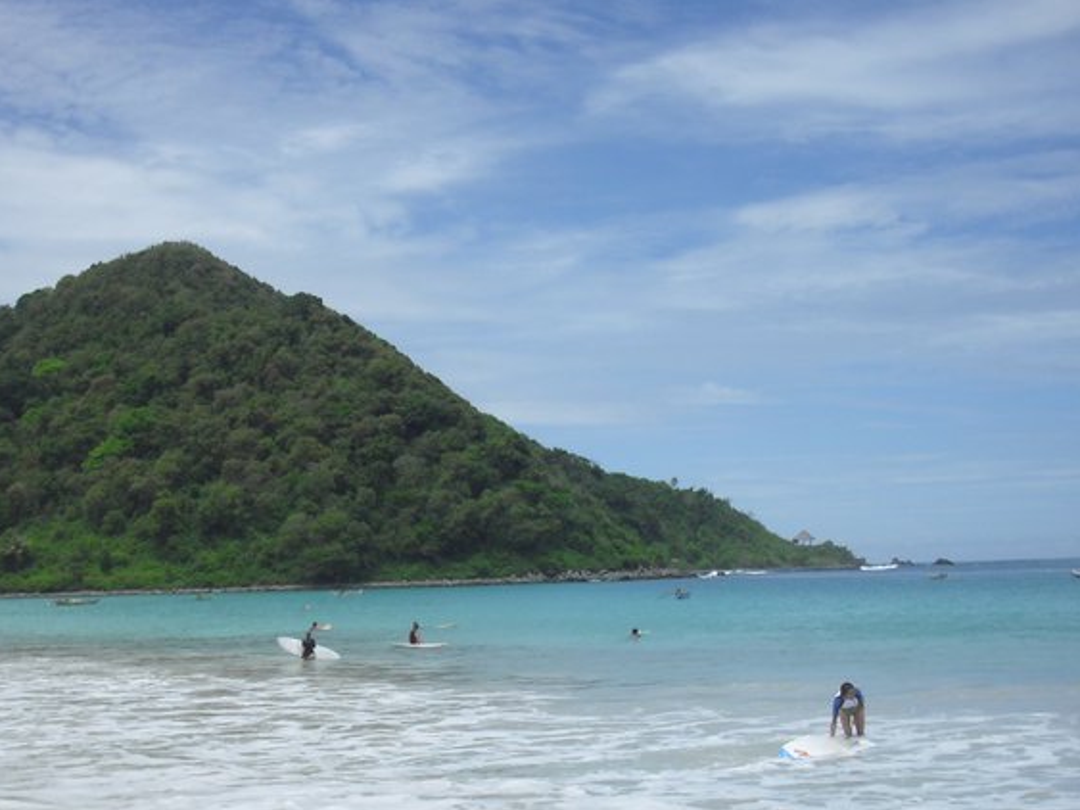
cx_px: 472
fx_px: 1684
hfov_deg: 35.5
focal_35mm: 54
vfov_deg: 26.9
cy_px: 530
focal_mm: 6.2
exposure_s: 1/500
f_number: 8
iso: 100
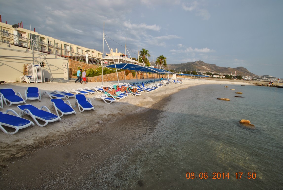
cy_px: 95
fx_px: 118
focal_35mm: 15
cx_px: 142
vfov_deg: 77.5
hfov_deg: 100.3
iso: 100
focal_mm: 10
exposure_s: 1/200
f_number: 11
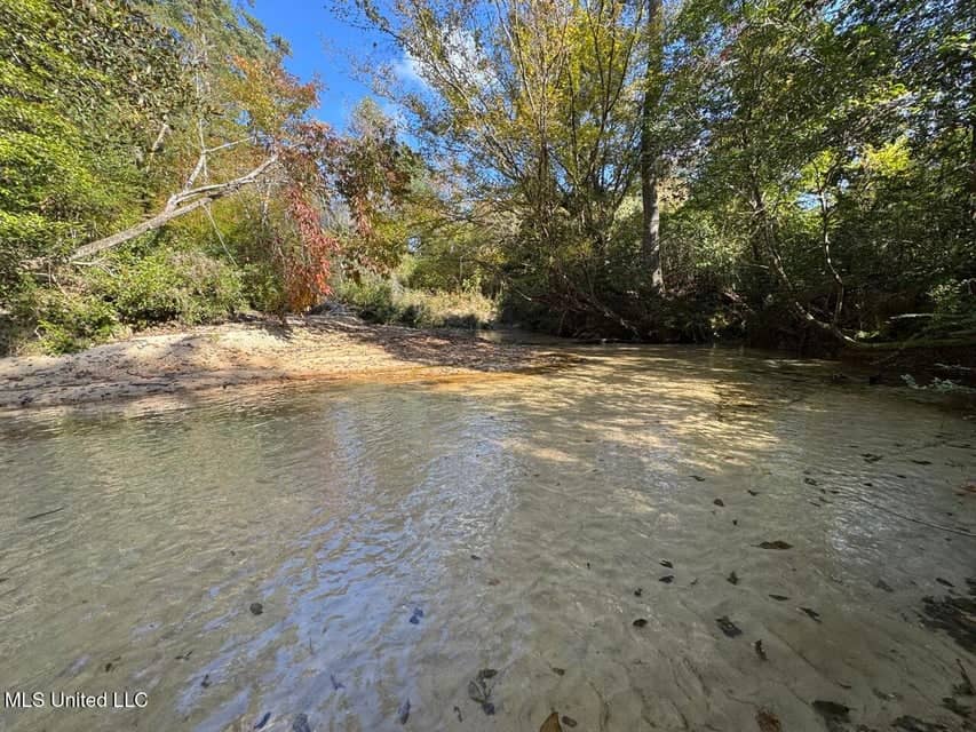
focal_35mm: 14
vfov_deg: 85.7
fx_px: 395
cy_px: 366
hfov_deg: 102.1
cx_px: 488
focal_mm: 2.22
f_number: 2.2
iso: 40
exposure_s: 1/237
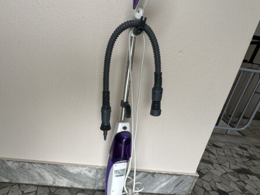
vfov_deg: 77.8
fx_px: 120
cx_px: 121
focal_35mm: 16
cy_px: 109
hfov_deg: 94.3
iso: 100
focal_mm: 2.22
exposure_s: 1/99
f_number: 2.2
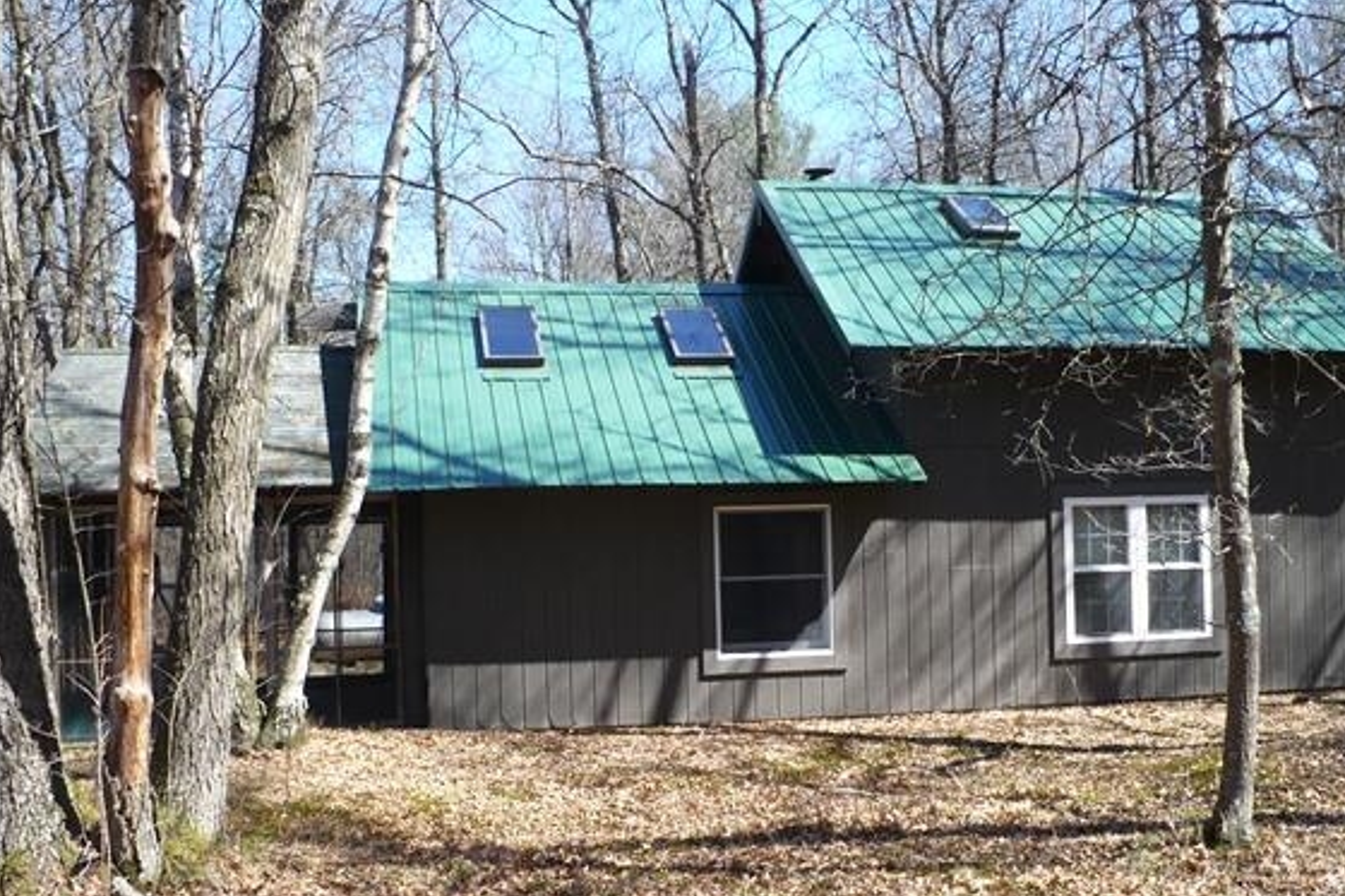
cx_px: 713
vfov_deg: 30.4
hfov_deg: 44.5
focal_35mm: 44
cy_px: 533
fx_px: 1643
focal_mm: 6.1
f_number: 2.8
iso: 100
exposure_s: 1/400
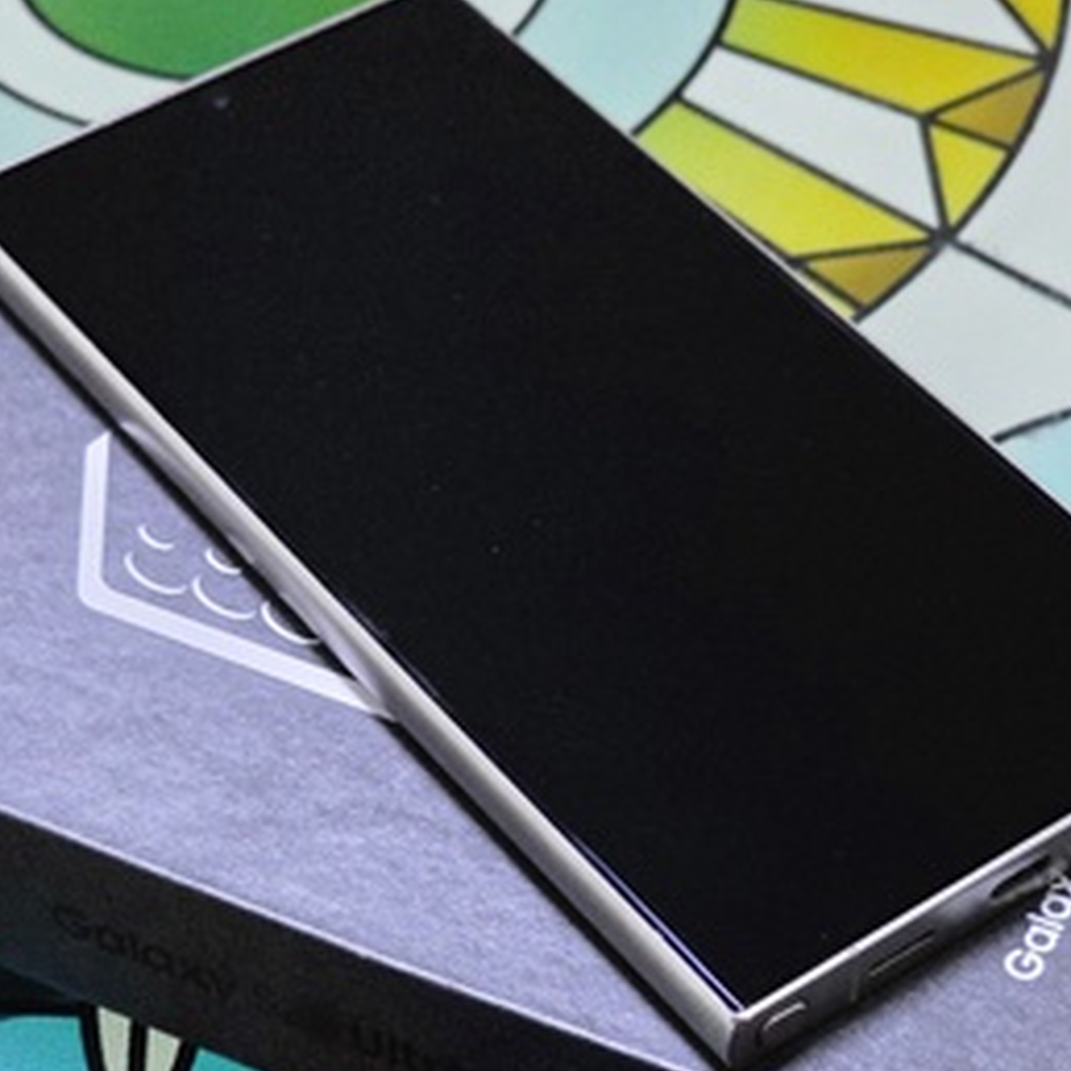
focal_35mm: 108
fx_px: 3780
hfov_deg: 16.1
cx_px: 504
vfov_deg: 16.1
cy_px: 637
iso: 2000
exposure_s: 1/30
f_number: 2.4
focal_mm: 7.9
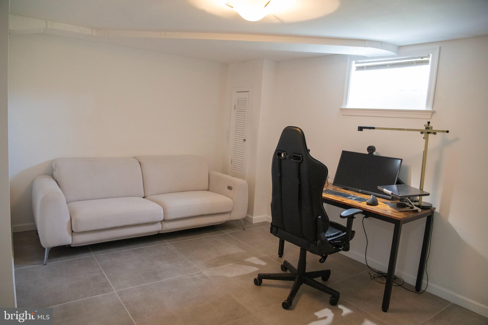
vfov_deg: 53.1
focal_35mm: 24
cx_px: 244
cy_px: 162
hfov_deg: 73.7
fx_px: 325
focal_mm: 24
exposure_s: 1/125
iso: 4000
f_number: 5.6
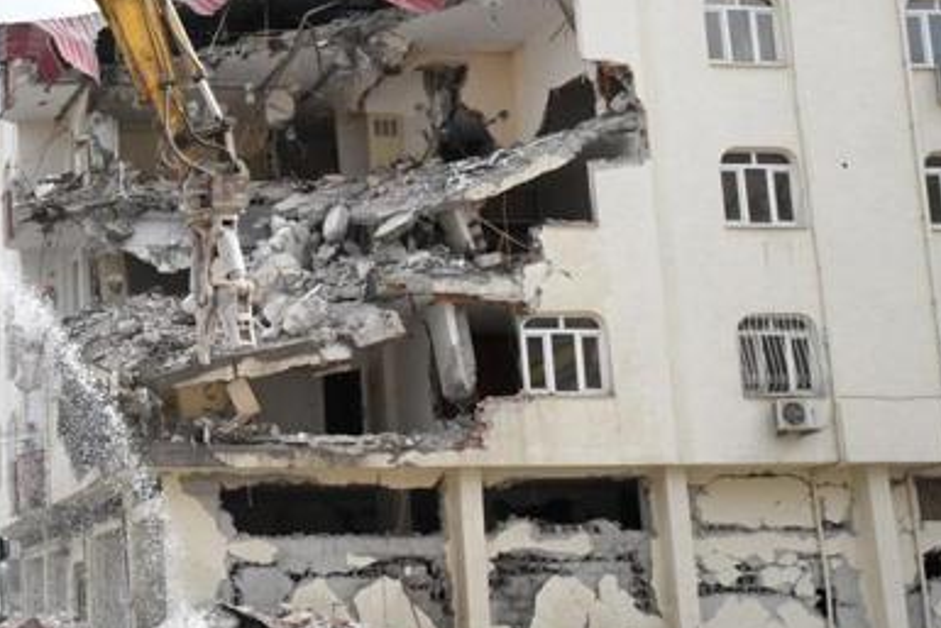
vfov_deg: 21.3
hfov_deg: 29.5
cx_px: 17
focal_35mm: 64
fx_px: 1673
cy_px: 307
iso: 6400
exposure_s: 1/1250
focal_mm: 32
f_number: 18
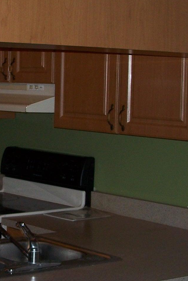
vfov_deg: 19.8
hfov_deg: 13.0
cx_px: -22
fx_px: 806
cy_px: 167
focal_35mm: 103
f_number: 2.8
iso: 125
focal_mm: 7.8
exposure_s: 1/60
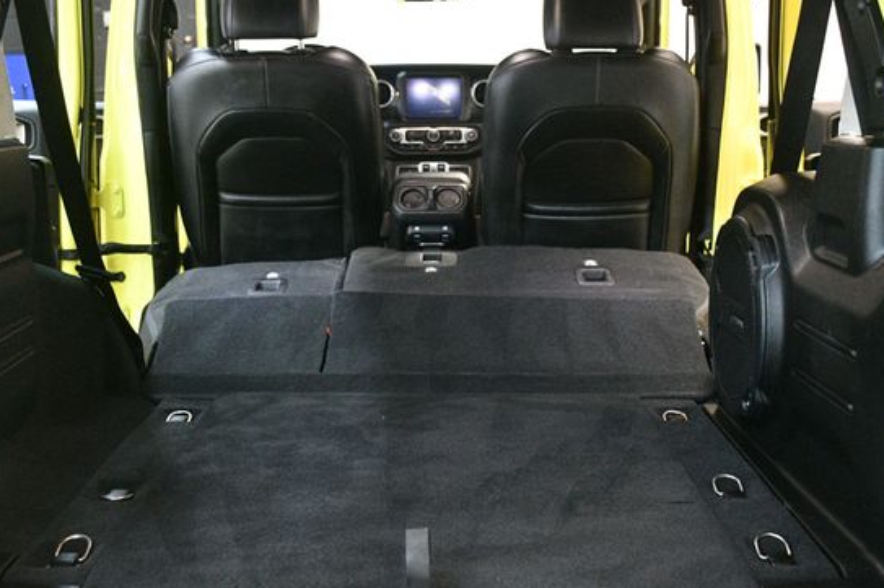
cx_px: 436
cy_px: 292
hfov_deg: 42.8
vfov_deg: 29.2
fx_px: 1129
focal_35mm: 46
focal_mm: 26
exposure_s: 1/60
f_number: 3.8
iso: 6400
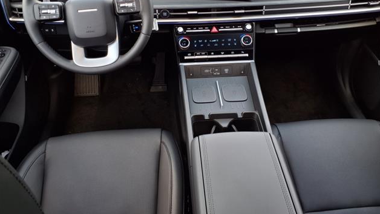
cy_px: 73
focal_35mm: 30
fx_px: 302
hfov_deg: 64.3
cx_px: 193
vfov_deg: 38.5
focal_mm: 3.58
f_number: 1.9
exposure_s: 1/120
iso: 40
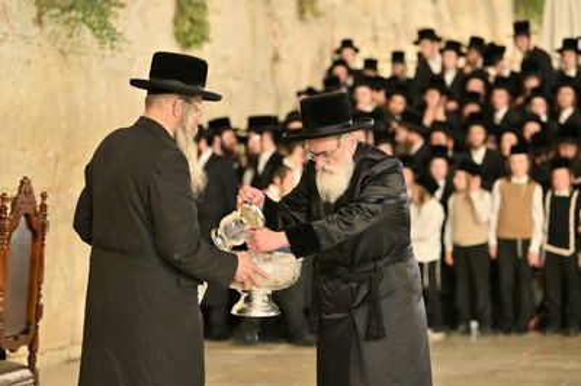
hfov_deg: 17.7
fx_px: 1871
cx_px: 290
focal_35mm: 116
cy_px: 193
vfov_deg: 11.8
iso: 1250
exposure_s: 1/160
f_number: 2.8
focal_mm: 116
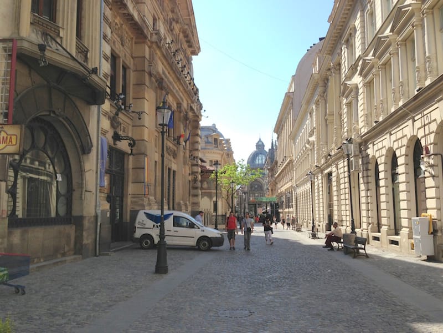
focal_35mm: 33
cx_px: 222
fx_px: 422
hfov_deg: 55.4
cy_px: 166
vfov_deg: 42.9
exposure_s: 1/1290
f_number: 2.4
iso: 50
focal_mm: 4.13
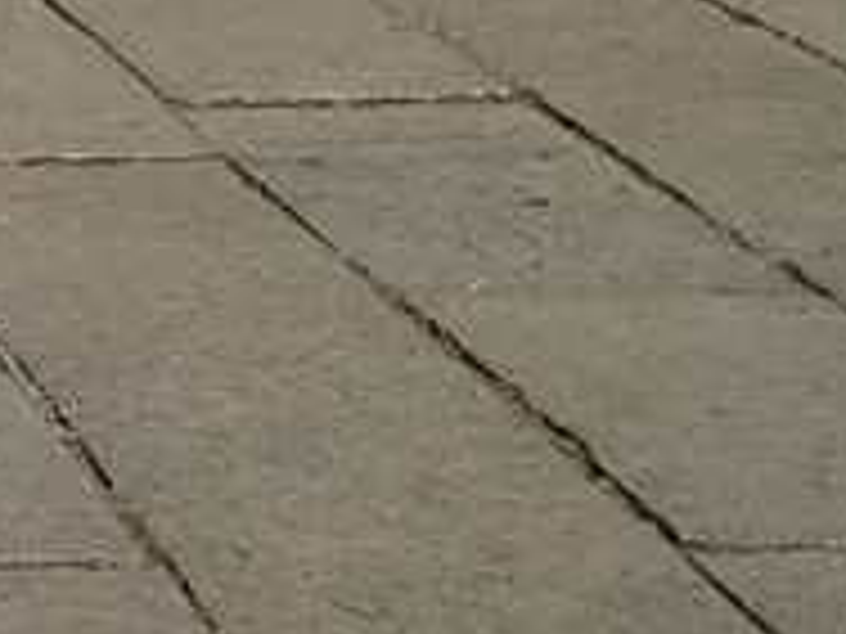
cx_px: -1053
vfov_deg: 7.3
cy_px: -1673
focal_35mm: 164
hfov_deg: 10.6
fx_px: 4008
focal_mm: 3.81
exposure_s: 1/885
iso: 100
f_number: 2.2
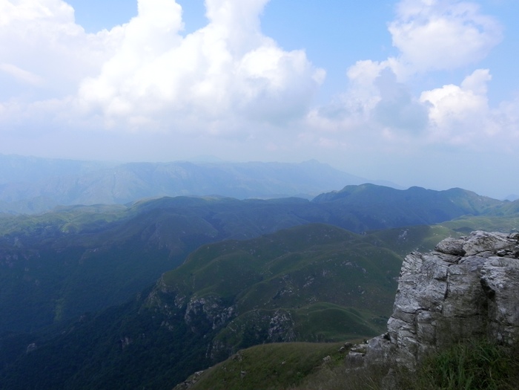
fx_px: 435
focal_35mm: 29
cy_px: 195
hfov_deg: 61.7
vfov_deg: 48.2
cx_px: 260
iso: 160
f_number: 7.1
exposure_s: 1/379
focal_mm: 5.2
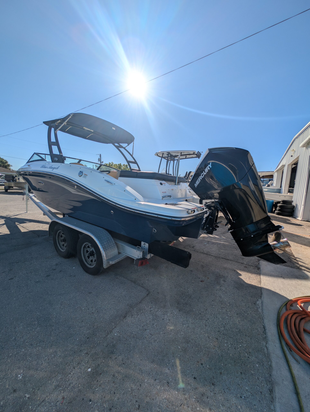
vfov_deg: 110.5
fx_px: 143
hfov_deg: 94.6
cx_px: 155
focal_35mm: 12
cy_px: 206
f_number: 1.95
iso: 41
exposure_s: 1/4202
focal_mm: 2.23
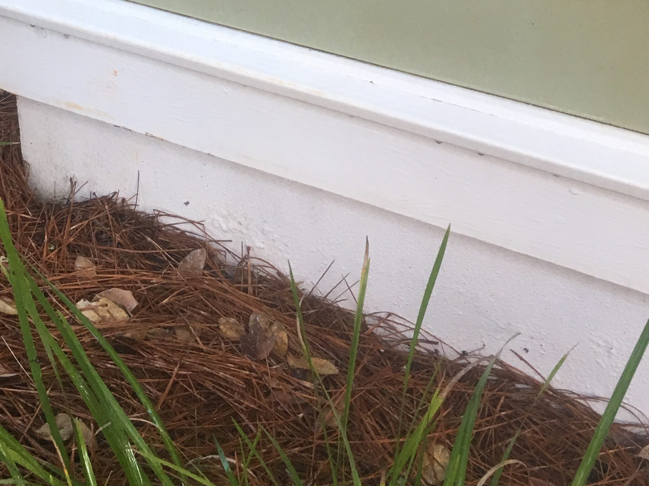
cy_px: -171
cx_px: 314
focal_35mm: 68
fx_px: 1275
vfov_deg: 19.7
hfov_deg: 28.6
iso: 25
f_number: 2.2
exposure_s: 1/30
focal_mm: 4.15
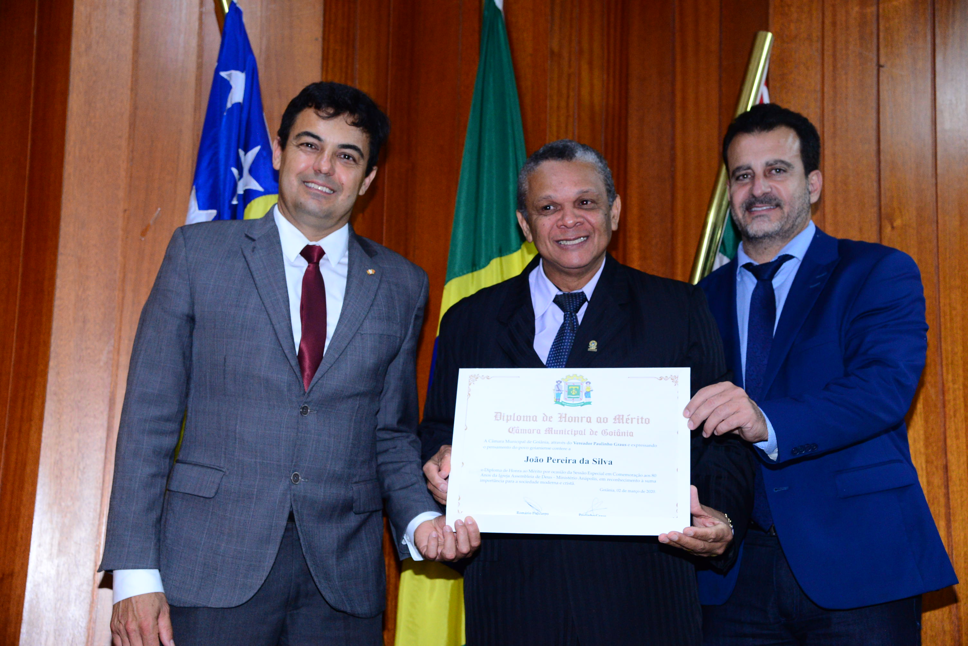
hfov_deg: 36.2
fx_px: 1479
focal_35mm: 55
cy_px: 323
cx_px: 484
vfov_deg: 24.6
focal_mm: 55
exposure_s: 1/125
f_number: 4.5
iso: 2500
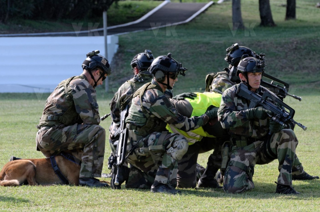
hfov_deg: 6.5
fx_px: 2830
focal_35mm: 319
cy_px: 108
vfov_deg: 4.3
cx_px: 164
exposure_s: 1/250
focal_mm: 200
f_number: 8
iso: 100
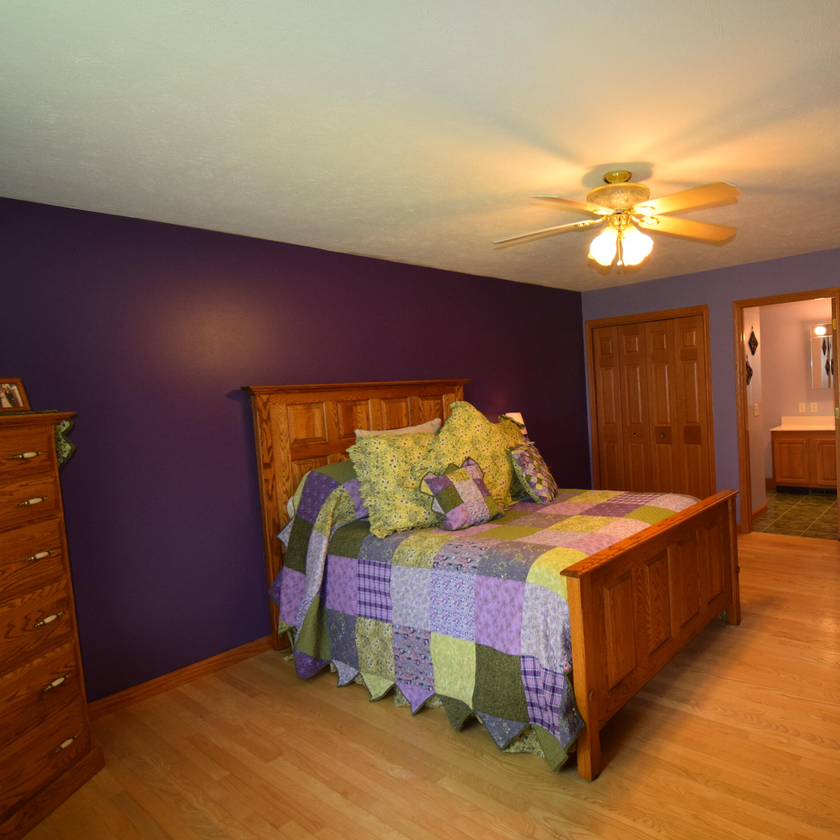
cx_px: 544
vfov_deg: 74.8
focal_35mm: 20
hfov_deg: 73.1
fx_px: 549
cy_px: 427
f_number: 4.5
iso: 800
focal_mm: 10
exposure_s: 1/80
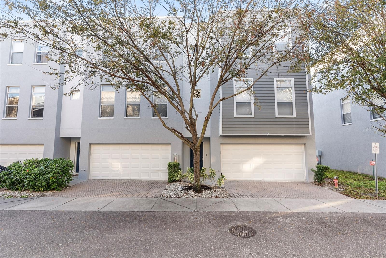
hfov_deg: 96.7
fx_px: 172
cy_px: 129
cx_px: 193
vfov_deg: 73.8
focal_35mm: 16
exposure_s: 1/6
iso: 100
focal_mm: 16
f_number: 8
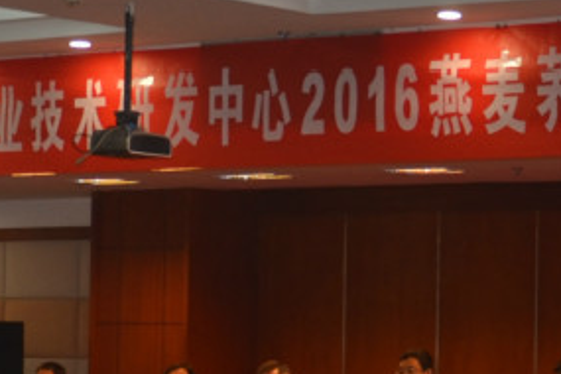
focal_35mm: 88
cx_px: 368
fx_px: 1378
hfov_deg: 22.9
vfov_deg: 15.0
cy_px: 420
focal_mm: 21
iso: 200
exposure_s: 1/60
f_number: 3.8
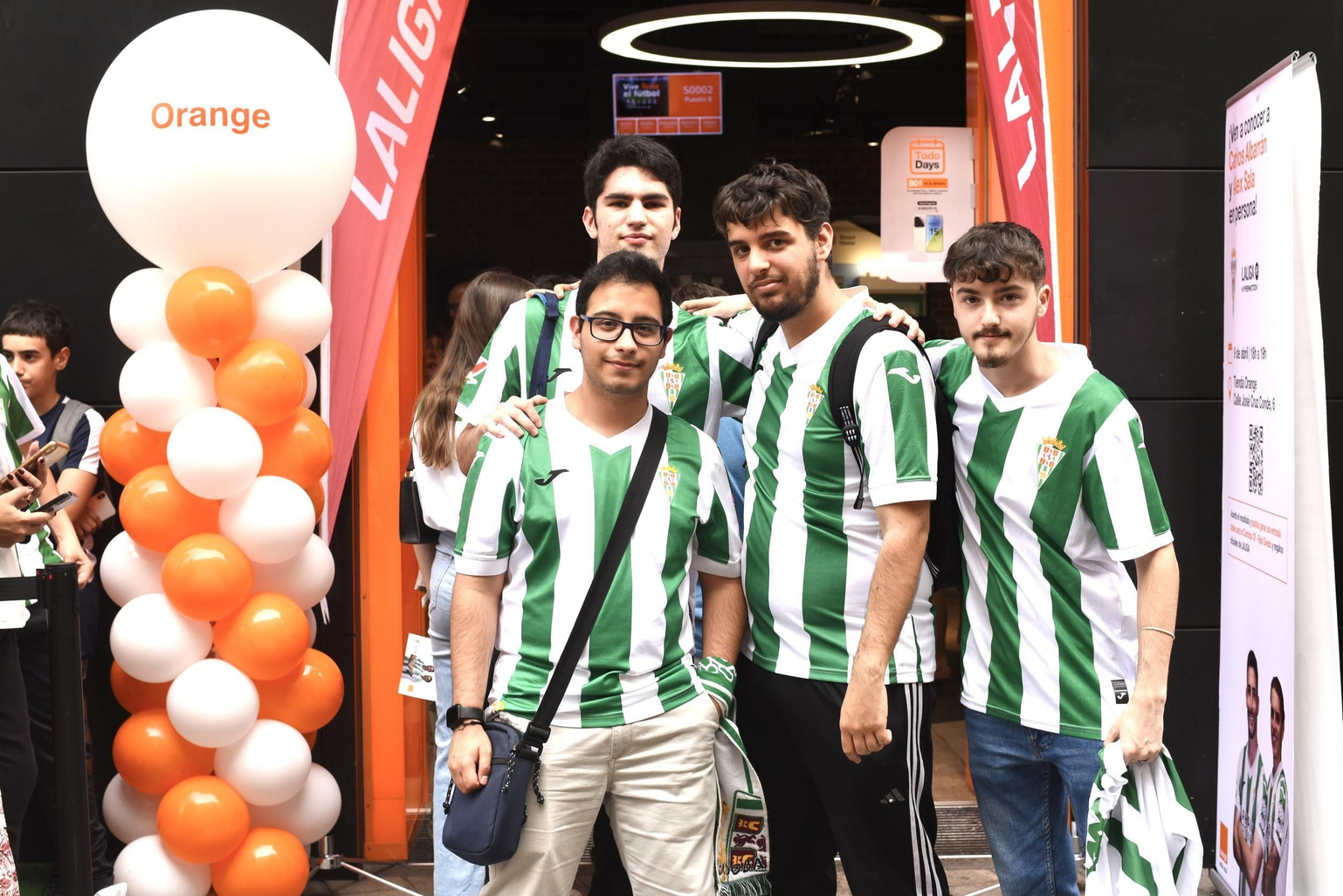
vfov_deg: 26.0
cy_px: 441
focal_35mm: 52
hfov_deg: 38.2
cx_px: 668
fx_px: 1941
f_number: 6.3
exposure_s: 1/200
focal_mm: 50
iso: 450
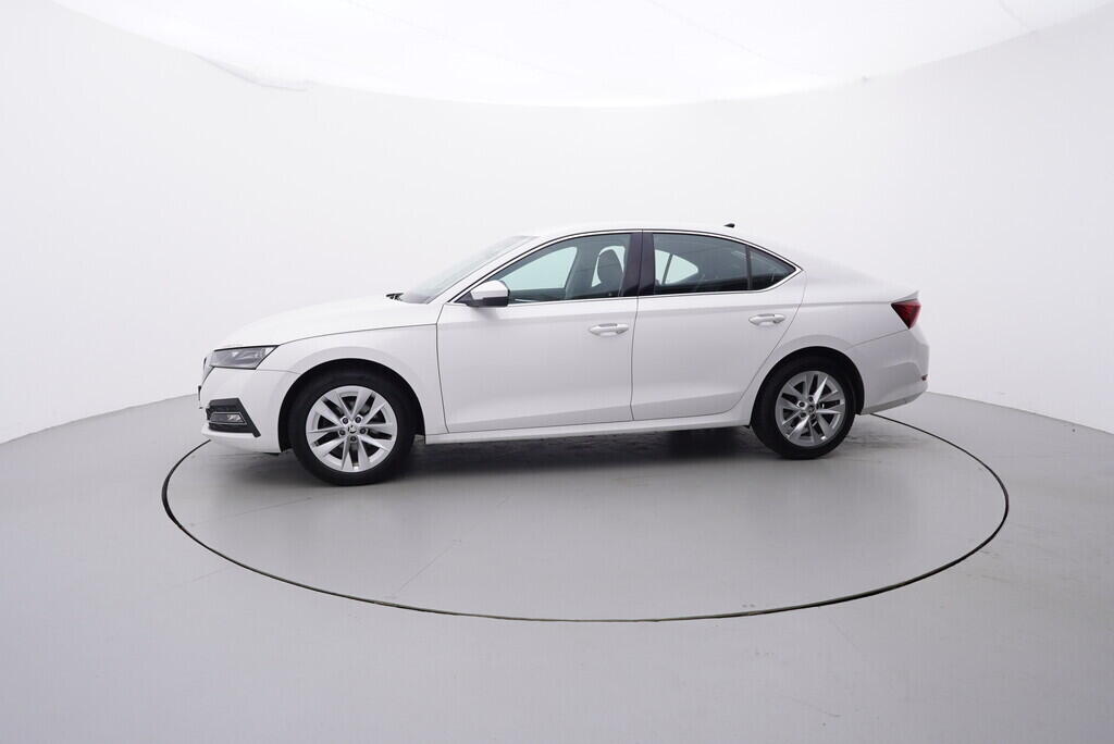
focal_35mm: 22
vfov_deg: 56.2
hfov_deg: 77.3
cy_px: 372
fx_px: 697
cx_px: 557
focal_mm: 15
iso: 200
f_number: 5
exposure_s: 1/80
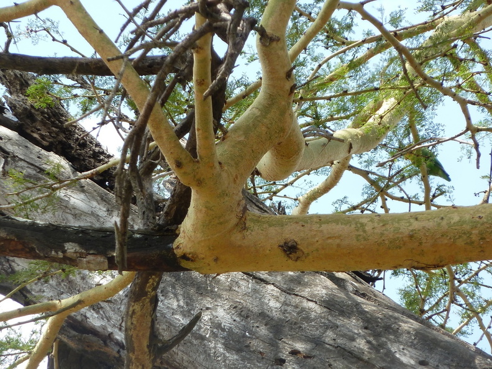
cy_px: 184
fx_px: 5031
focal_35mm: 354
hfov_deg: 5.6
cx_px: 246
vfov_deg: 4.2
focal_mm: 49.2
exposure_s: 1/125
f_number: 4.9
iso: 80
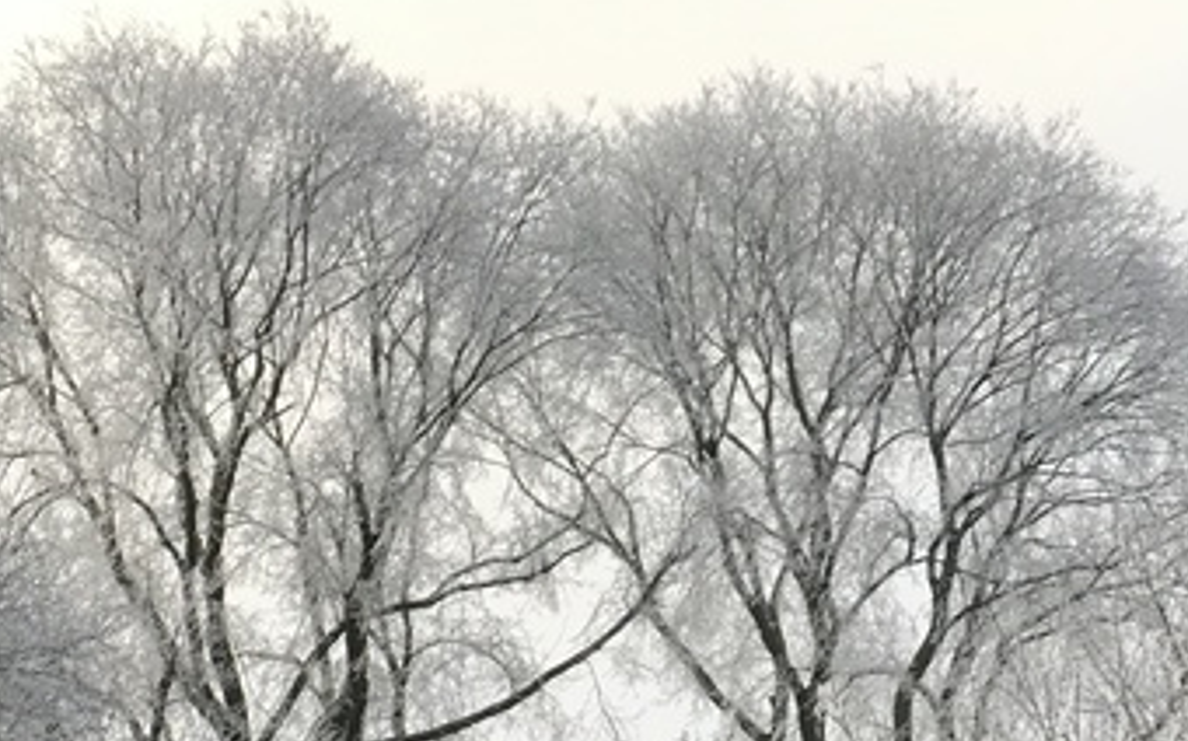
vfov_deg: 7.1
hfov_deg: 11.3
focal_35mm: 182
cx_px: -189
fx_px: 5889
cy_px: 1038
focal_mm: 6.6
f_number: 2.8
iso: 20
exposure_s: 1/100
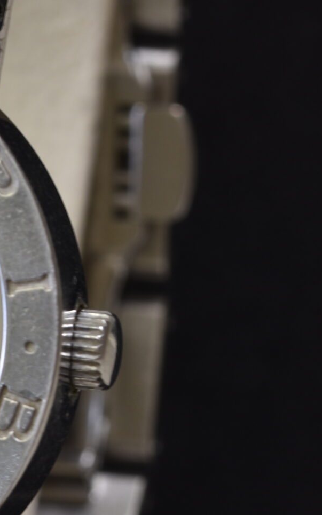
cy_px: 335
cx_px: -242
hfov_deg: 3.6
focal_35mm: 365
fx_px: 5126
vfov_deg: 5.8
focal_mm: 90
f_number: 13
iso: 100
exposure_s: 1/4
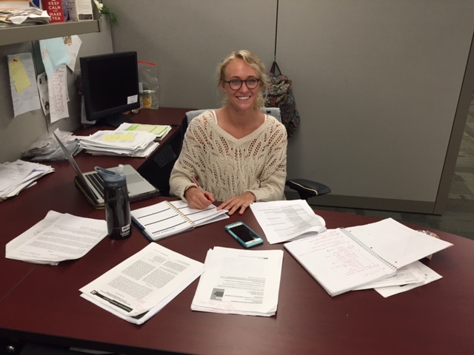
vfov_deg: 48.2
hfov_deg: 61.7
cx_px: 237
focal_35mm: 29
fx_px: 397
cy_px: 178
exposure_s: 1/30
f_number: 2.2
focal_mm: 4.15
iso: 50
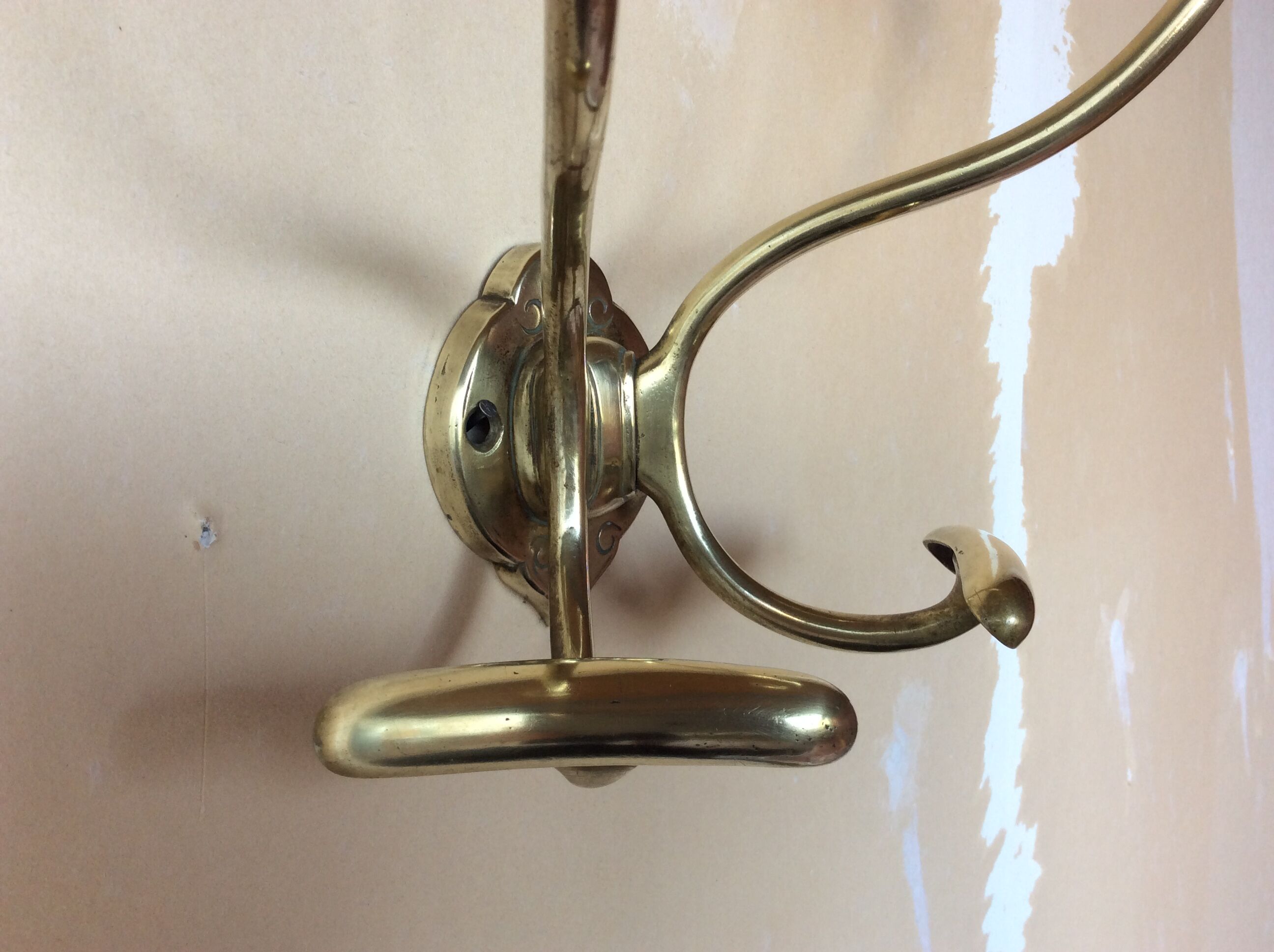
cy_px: 476
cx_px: 637
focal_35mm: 32
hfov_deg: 56.9
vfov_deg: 44.1
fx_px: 1176
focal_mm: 3.3
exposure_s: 1/50
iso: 40
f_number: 2.4
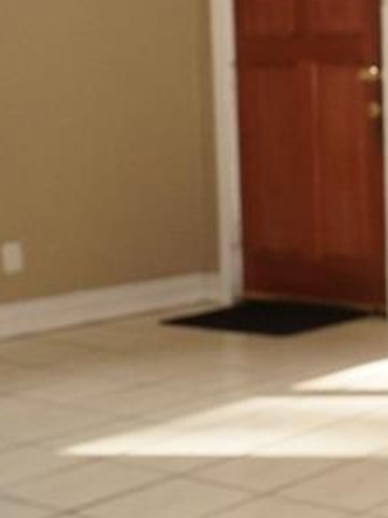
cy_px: 192
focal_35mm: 82
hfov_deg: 15.1
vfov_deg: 23.8
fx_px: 1224
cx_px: 745
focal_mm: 10.5
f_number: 5.6
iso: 1000
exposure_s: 1/250
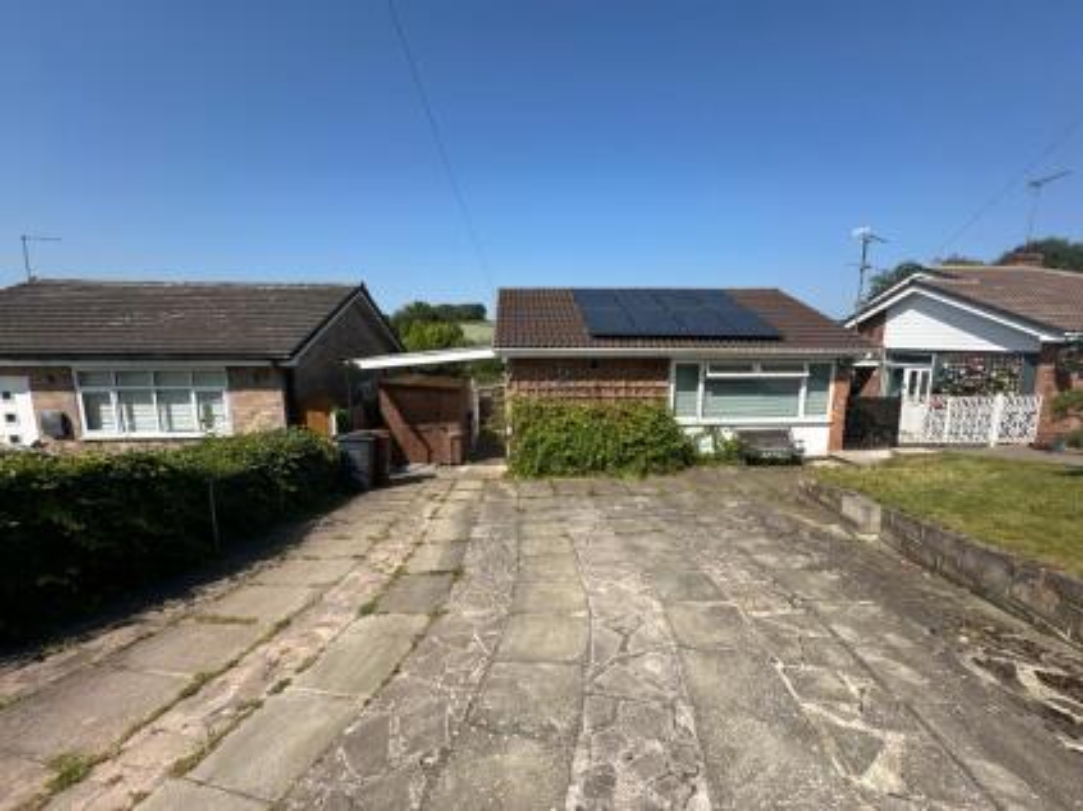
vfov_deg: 85.6
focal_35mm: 14
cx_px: 542
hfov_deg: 102.1
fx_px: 438
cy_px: 406
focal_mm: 2.22
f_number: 2.2
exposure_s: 1/1795
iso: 50
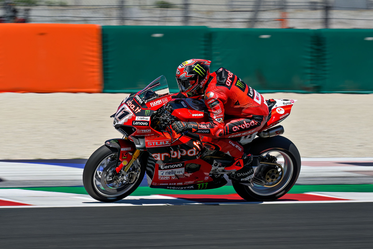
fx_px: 1865
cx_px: 186
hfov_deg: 11.4
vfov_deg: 7.6
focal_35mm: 180
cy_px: 124
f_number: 9
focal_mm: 180
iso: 125
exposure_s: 1/640
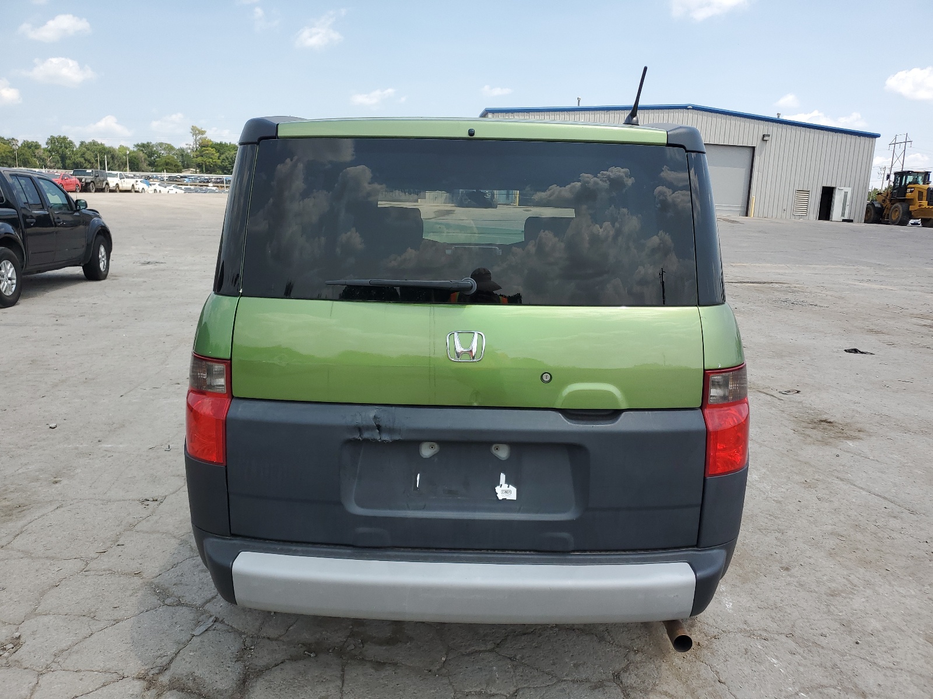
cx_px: 466
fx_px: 701
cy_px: 350
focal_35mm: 26
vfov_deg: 53.1
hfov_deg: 67.3
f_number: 1.5
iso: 50
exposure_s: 1/2000
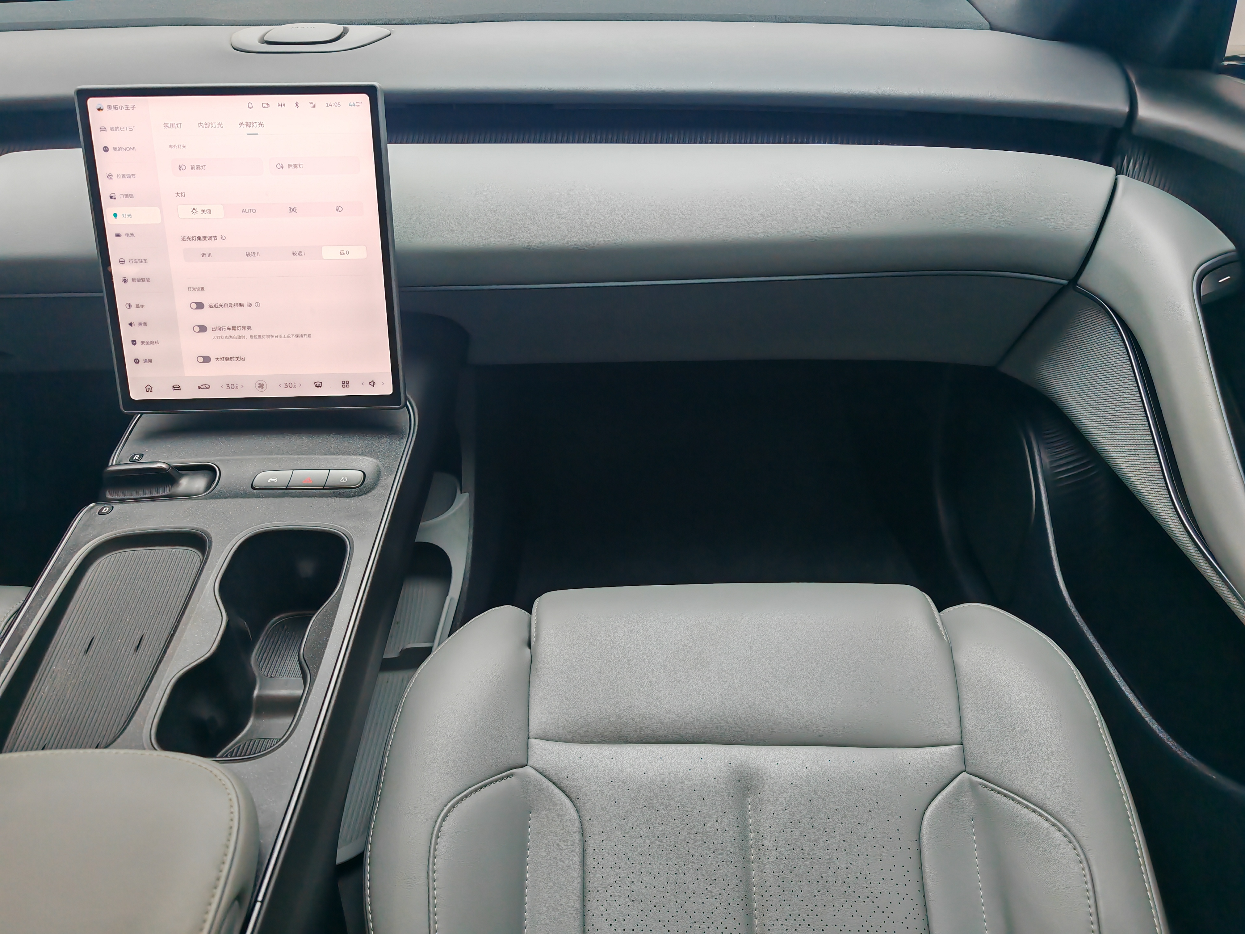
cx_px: 622
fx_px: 971
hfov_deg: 65.3
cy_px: 467
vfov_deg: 51.4
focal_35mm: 27
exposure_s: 1/100
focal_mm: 7.62
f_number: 1.6
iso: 125
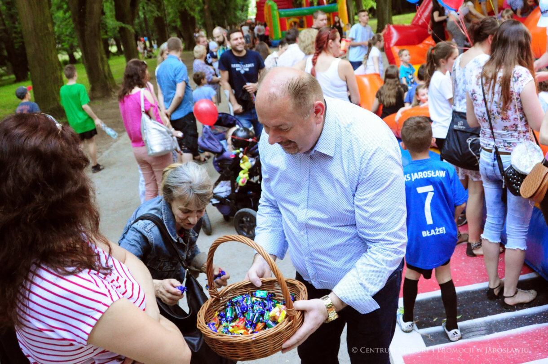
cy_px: 182
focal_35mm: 27
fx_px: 410
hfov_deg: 67.5
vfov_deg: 47.8
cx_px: 274
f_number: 3.5
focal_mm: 18
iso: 2500
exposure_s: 1/250
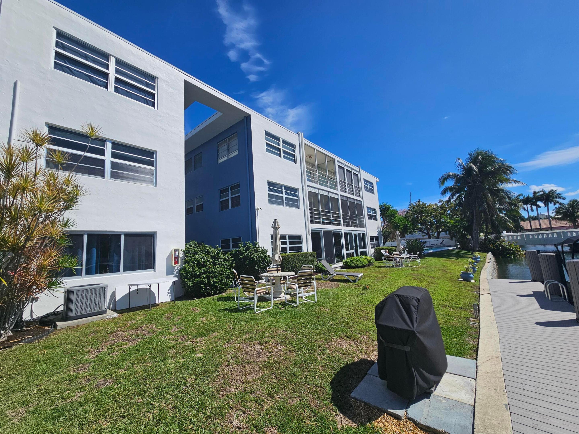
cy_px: 217
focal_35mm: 13
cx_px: 290
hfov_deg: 106.2
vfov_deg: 89.9
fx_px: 217
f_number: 2.2
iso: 50
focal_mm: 2.2
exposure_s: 1/4408
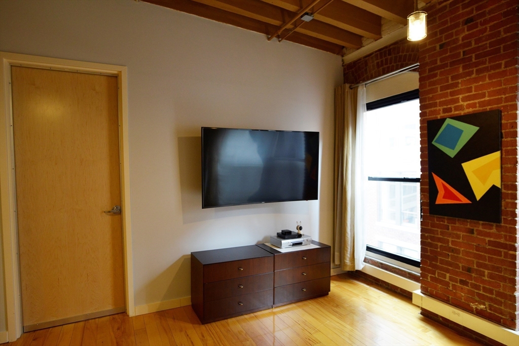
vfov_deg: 61.9
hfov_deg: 84.0
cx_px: 260
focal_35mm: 20
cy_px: 173
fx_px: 288
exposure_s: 1/100
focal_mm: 20
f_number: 3.5
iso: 1600
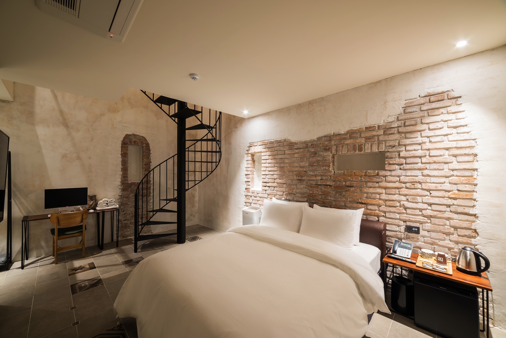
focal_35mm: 14
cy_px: 169
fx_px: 197
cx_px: 253
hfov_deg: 104.2
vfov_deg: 81.3
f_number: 11
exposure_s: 5
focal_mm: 14
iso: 100
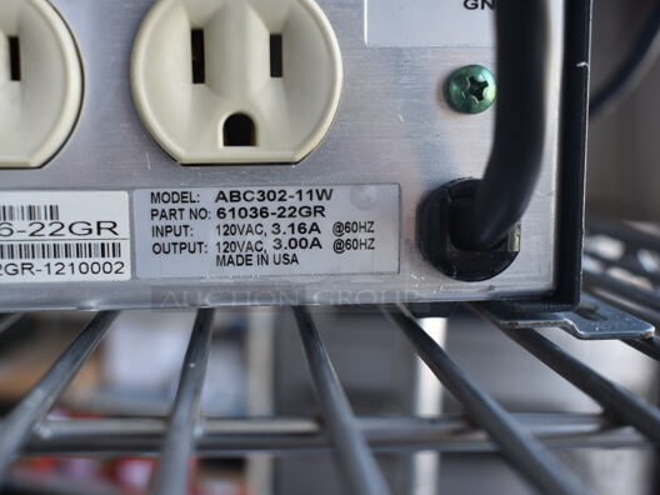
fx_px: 763
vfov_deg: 36.0
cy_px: 246
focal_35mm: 40
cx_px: 291
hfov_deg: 46.7
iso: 100
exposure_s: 1/40
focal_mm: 24
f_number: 5
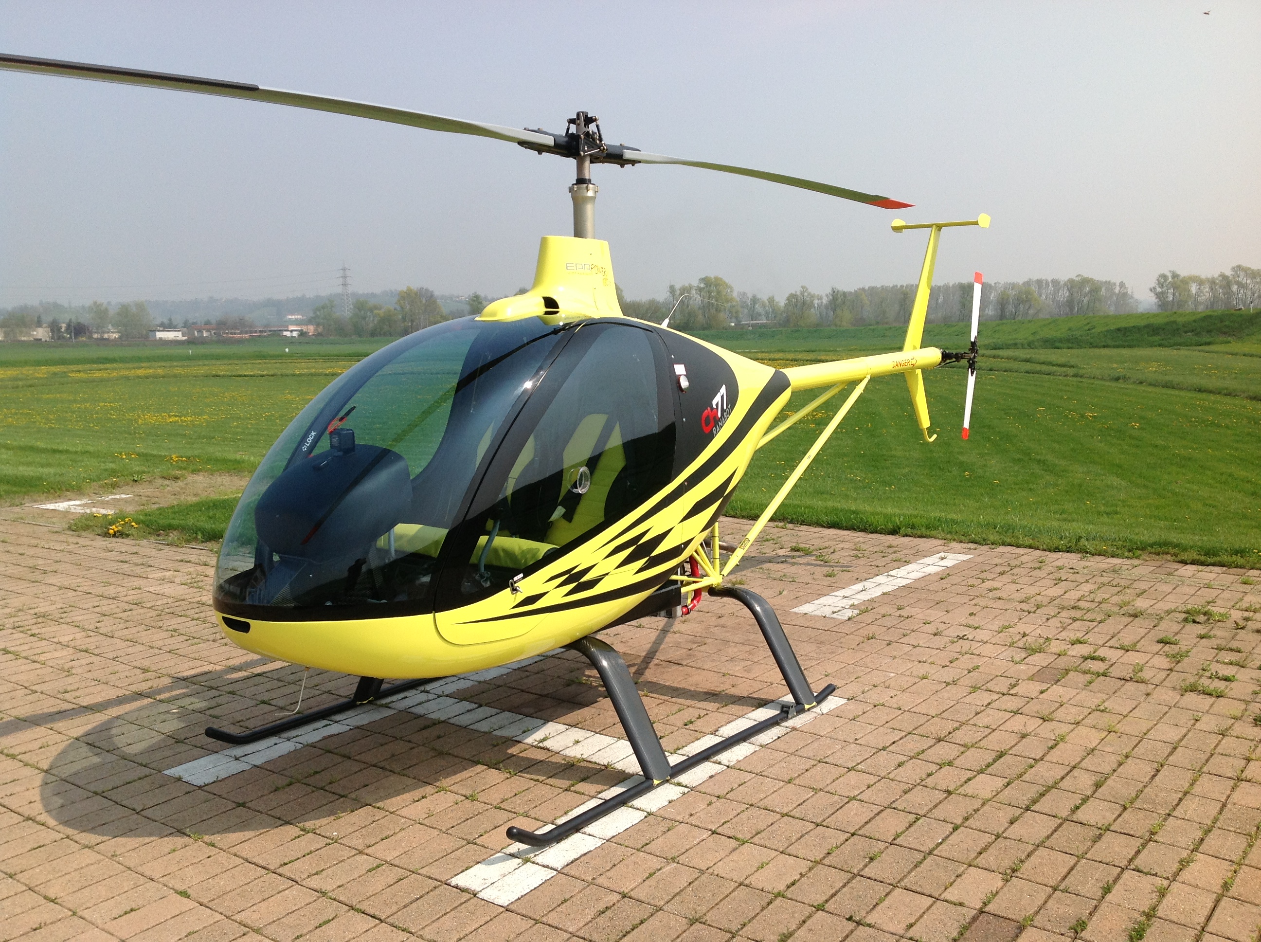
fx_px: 1273
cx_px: 630
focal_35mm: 35
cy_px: 471
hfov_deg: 52.7
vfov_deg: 40.6
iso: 50
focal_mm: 4.28
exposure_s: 1/2326
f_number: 2.4
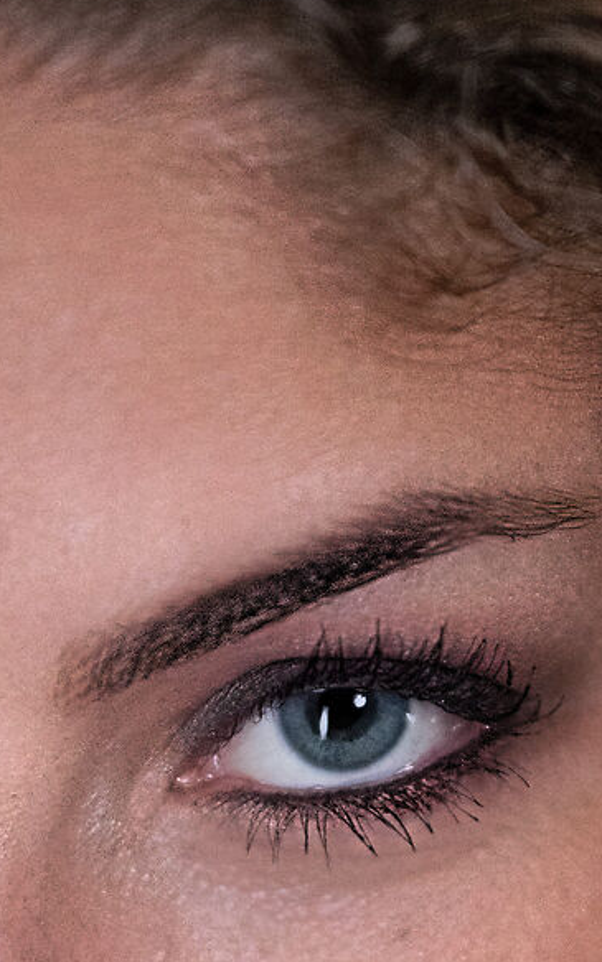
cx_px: 101
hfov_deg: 3.0
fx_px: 11550
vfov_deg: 4.8
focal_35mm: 440
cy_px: 871
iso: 800
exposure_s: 1/3200
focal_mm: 105
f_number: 1.4
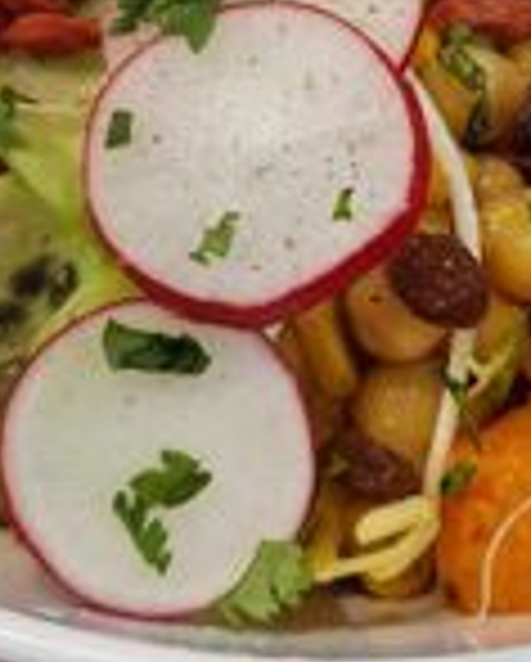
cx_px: 333
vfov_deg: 28.4
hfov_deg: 23.5
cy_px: 113
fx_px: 1274
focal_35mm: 65
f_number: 1.8
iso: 250
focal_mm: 6.4
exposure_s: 1/100
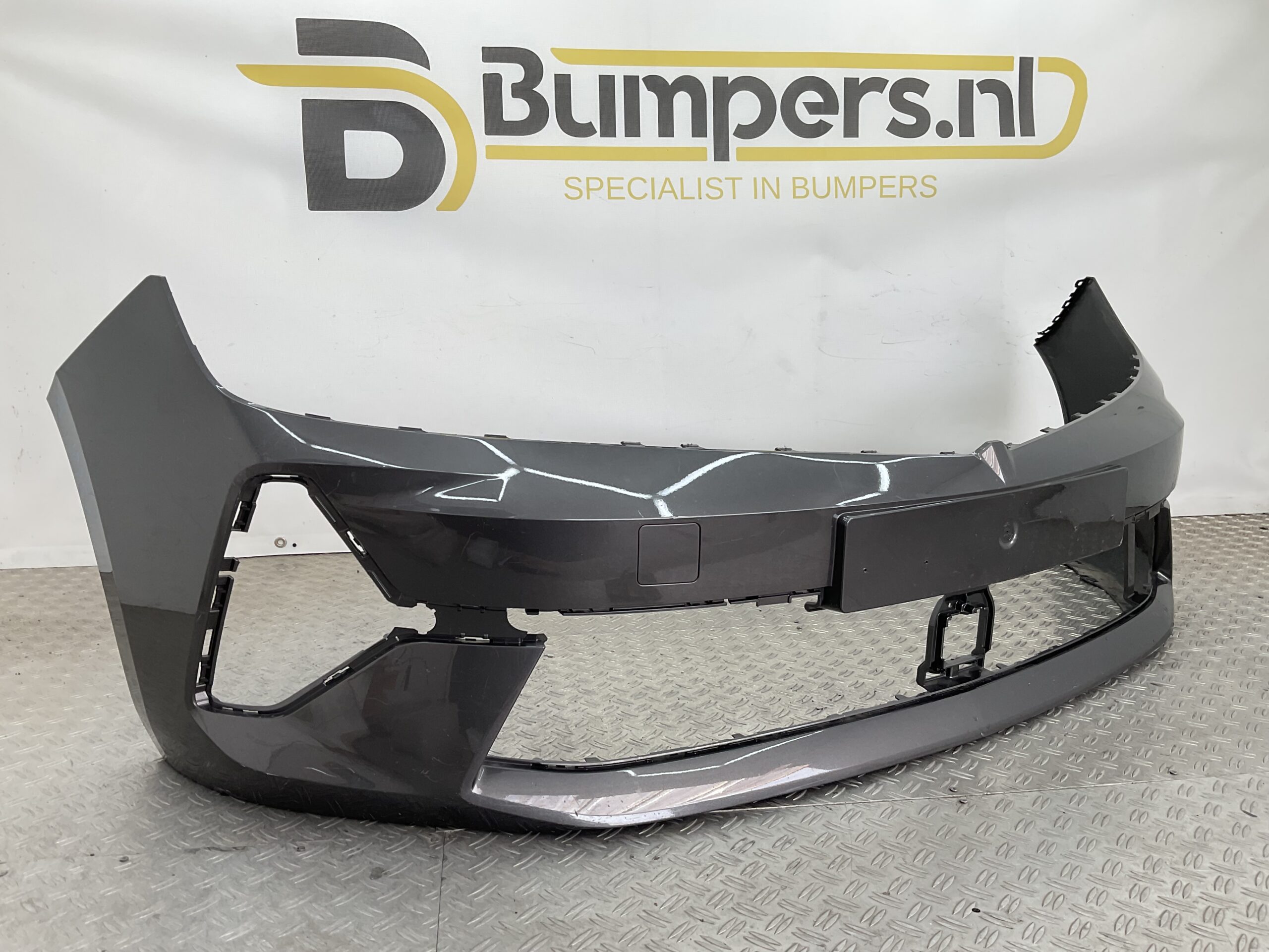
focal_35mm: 29
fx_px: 1063
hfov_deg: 61.7
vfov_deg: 48.2
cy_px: 476
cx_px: 634
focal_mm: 3
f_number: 1.8
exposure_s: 1/130
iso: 16
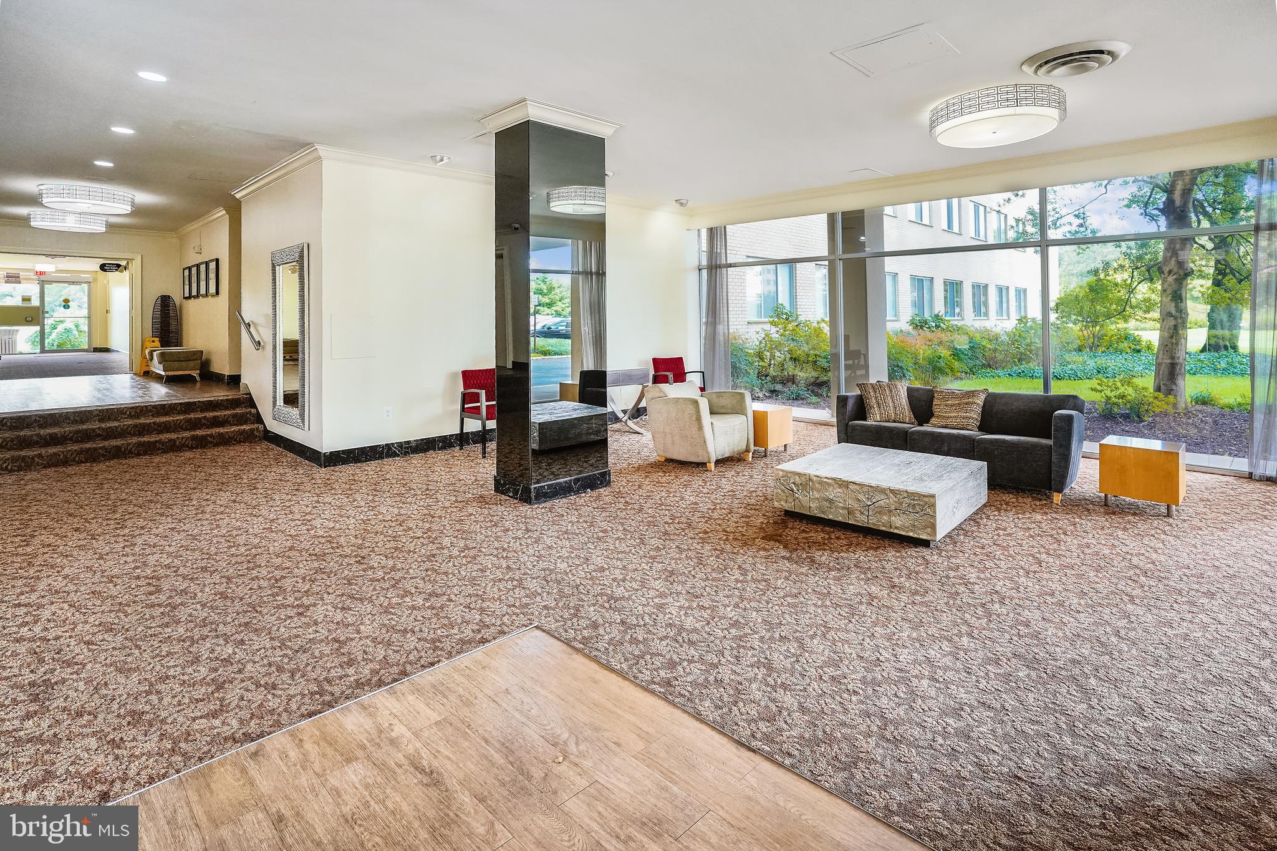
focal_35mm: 17
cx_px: 638
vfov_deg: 70.4
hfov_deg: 93.3
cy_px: 426
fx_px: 603
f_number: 4
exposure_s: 1/160
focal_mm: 17
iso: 1000
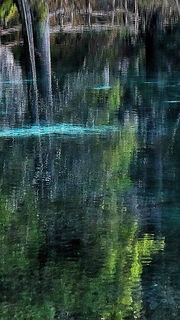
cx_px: 191
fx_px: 2402
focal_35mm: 283
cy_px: 53
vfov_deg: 7.6
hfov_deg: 4.3
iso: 640
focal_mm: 100
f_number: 8
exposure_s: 1/100
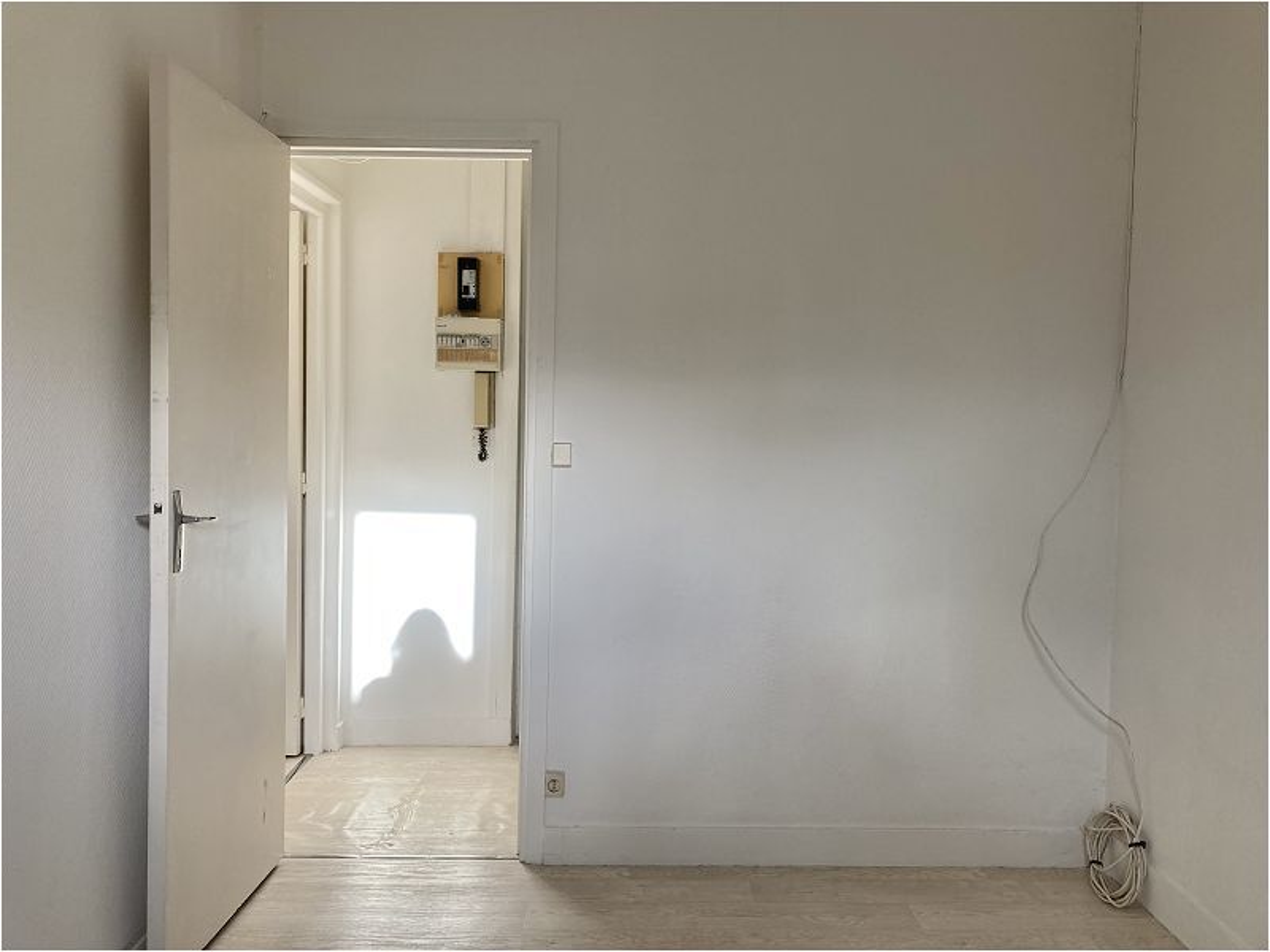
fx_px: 1027
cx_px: 635
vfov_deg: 49.7
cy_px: 476
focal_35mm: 28
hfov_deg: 63.4
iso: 32
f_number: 1.8
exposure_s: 1/121
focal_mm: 3.99
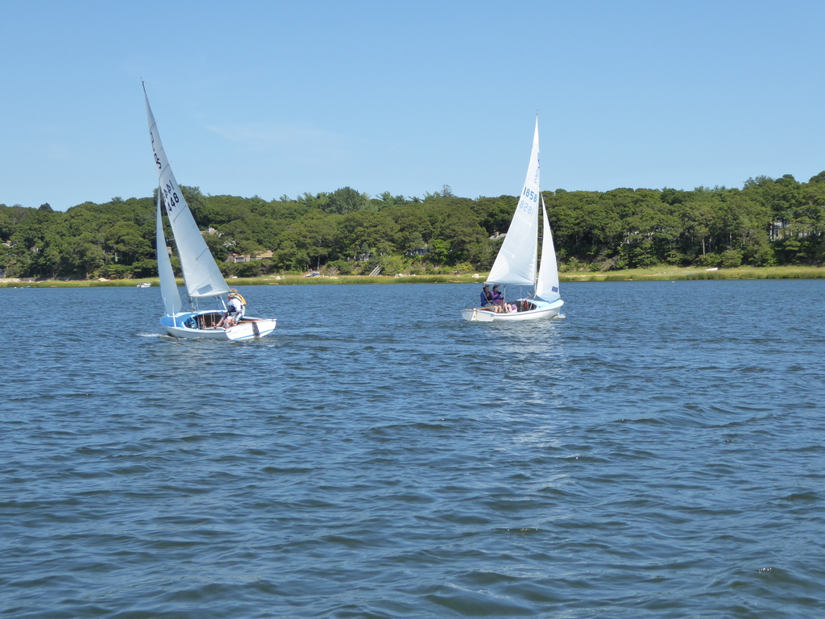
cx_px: 412
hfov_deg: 29.8
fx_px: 1549
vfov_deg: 22.6
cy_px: 310
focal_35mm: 65
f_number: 4.3
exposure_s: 1/500
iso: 125
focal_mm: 10.9
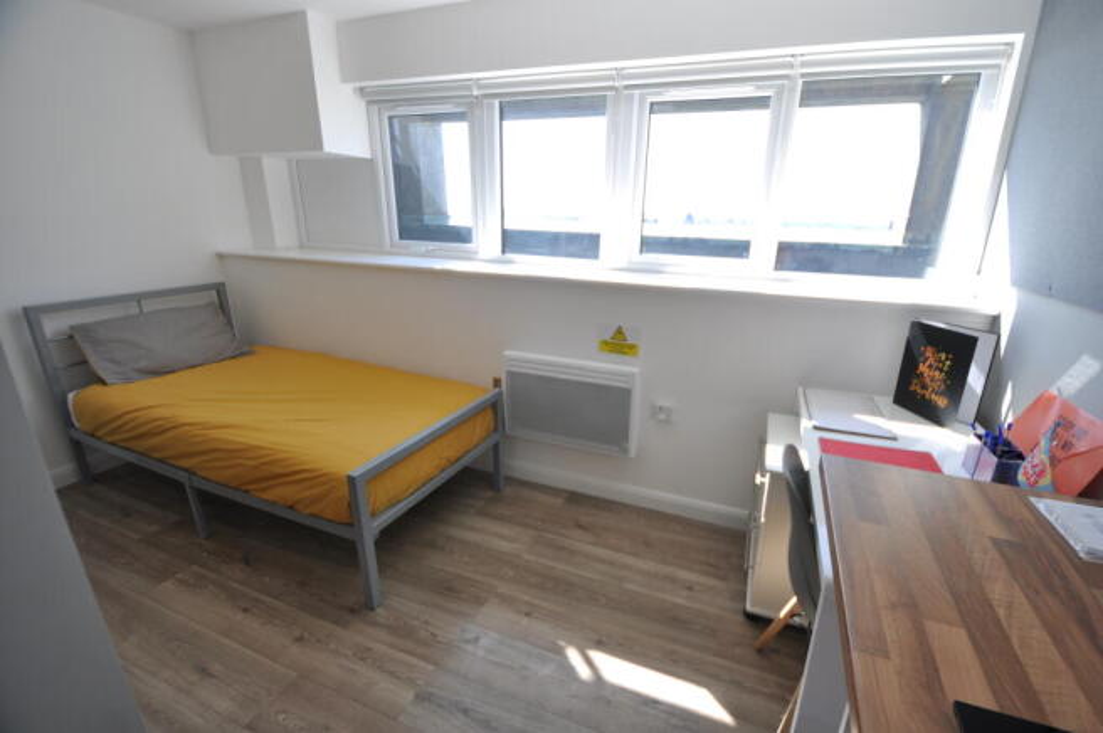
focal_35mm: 15
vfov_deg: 77.2
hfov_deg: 100.4
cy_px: 366
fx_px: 459
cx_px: 552
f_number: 4.5
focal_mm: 10
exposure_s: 1/80
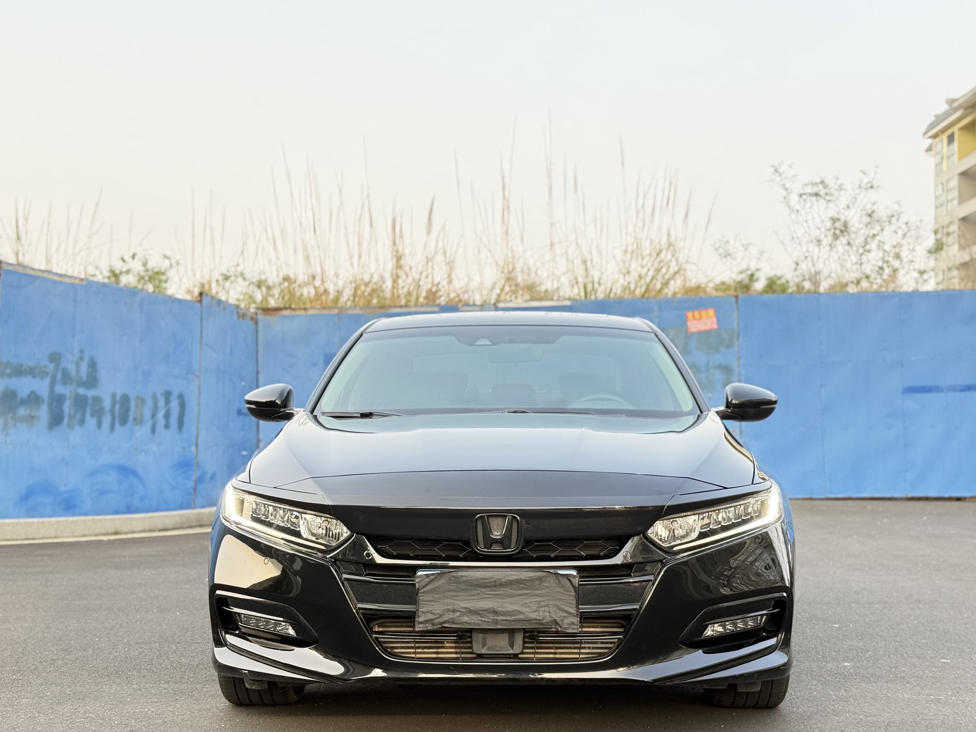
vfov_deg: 30.3
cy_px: 366
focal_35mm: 48
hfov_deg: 39.7
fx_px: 1353
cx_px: 488
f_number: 1.78
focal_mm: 6.76
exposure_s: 1/205
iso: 100
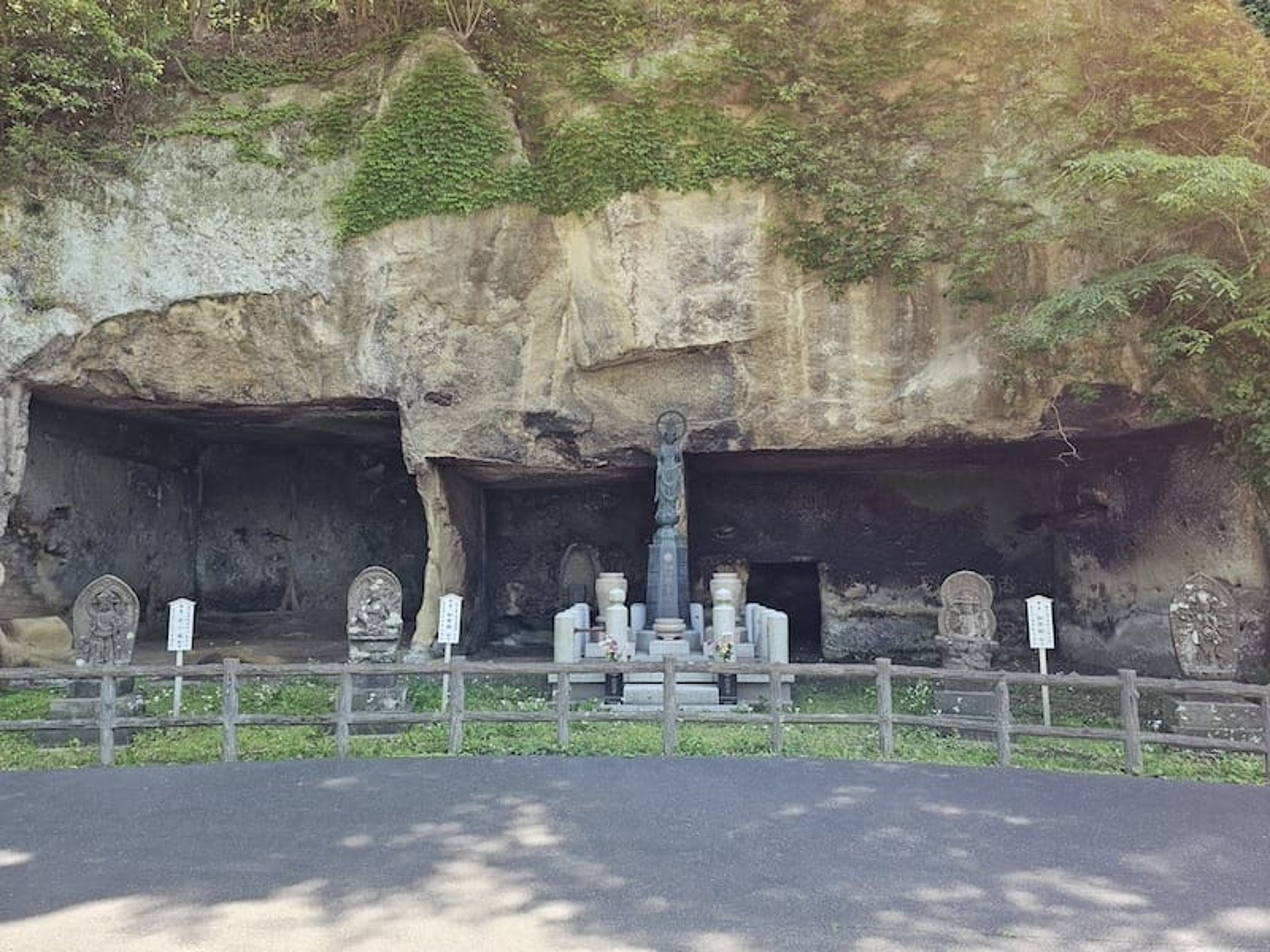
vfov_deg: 58.9
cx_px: 635
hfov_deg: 73.9
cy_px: 476
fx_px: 844
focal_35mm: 23
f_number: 1.7
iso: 32
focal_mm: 6.3
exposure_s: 1/120
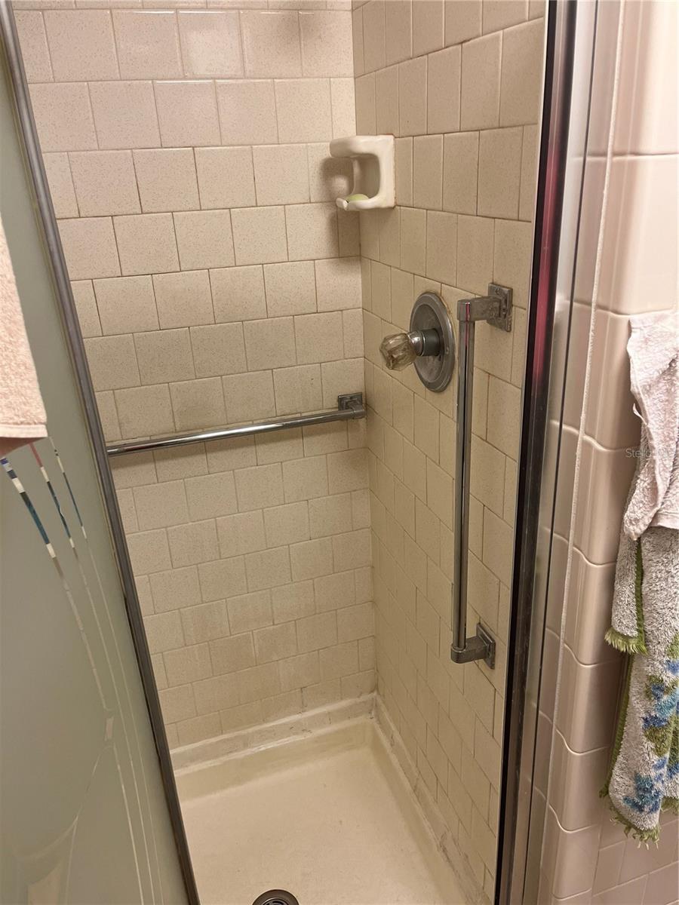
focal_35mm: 26
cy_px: 452
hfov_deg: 53.1
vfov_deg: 67.3
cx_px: 340
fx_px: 680
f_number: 1.6
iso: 125
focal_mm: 5.1
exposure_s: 1/120
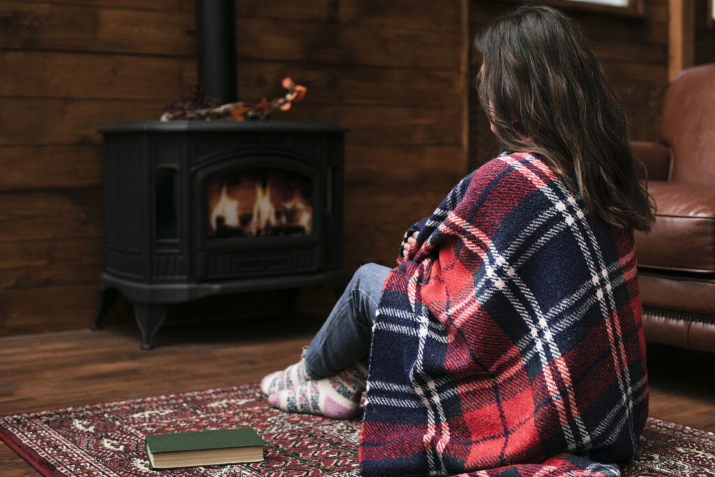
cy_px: 238
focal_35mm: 50
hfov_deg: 39.6
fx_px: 993
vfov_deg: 27.0
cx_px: 358
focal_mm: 50
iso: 400
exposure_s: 1/160
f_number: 3.2
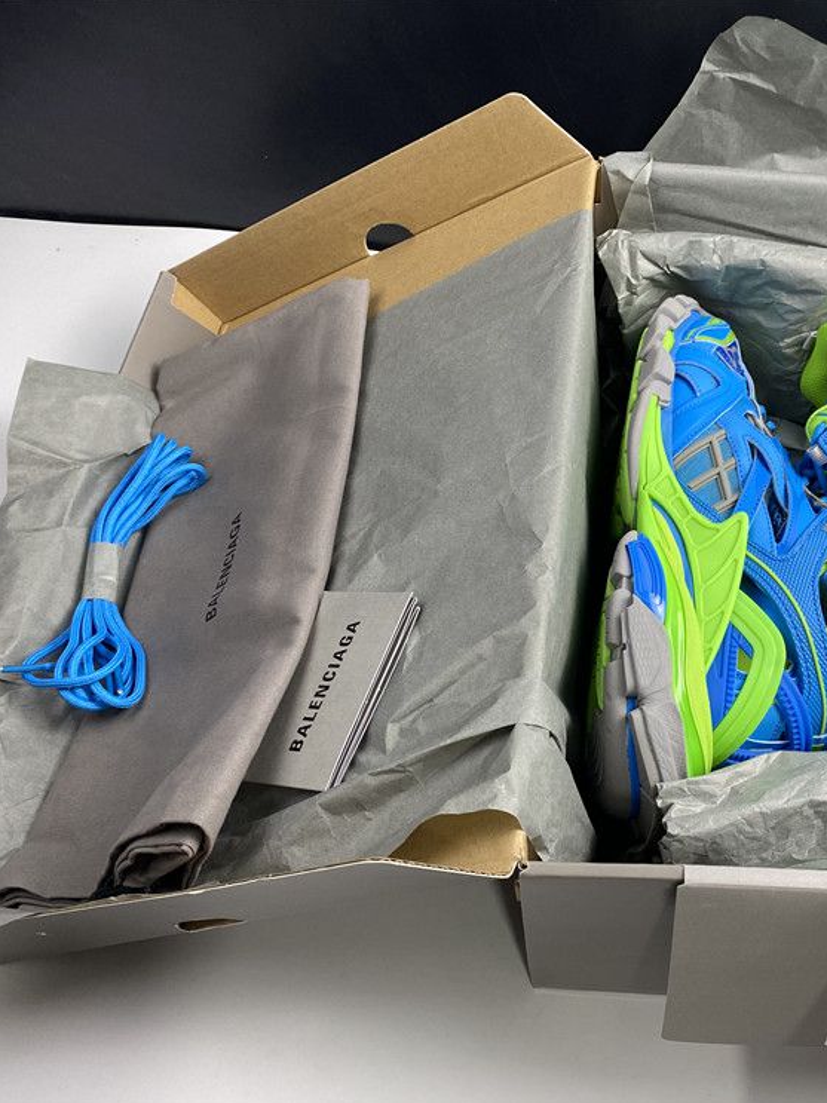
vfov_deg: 52.6
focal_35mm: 35
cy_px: 552
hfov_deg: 39.3
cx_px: 646
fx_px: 1115
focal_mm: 4.25
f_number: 1.8
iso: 80
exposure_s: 1/100
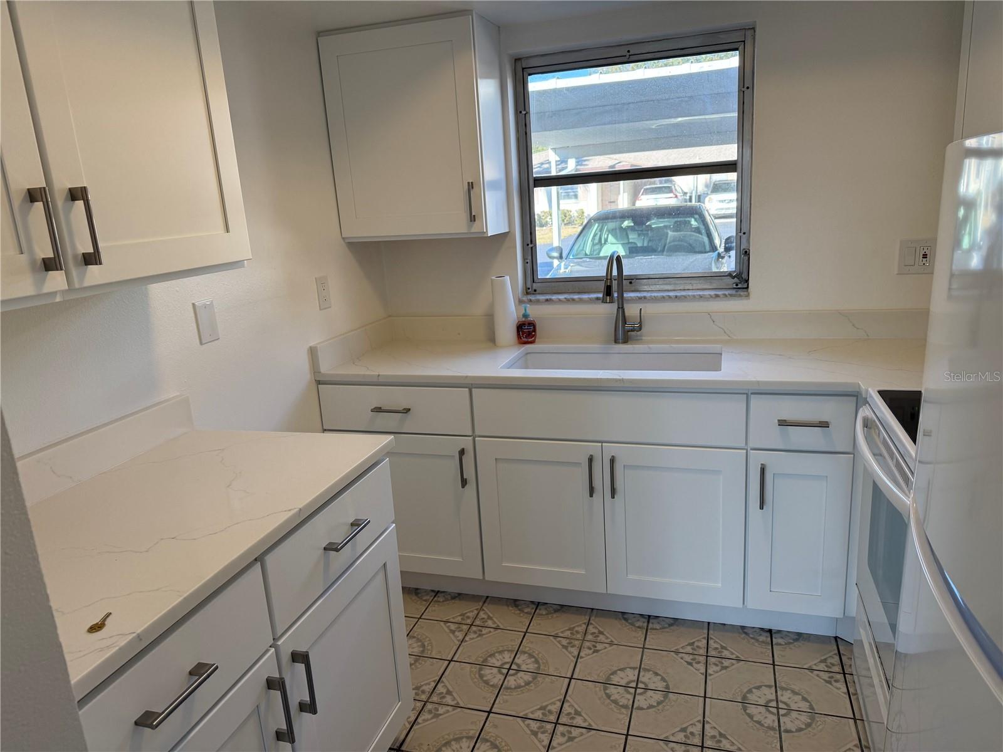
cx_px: 502
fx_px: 695
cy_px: 376
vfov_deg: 56.8
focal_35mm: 24
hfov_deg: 71.6
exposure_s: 1/243
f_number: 1.78
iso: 100
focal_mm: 6.76
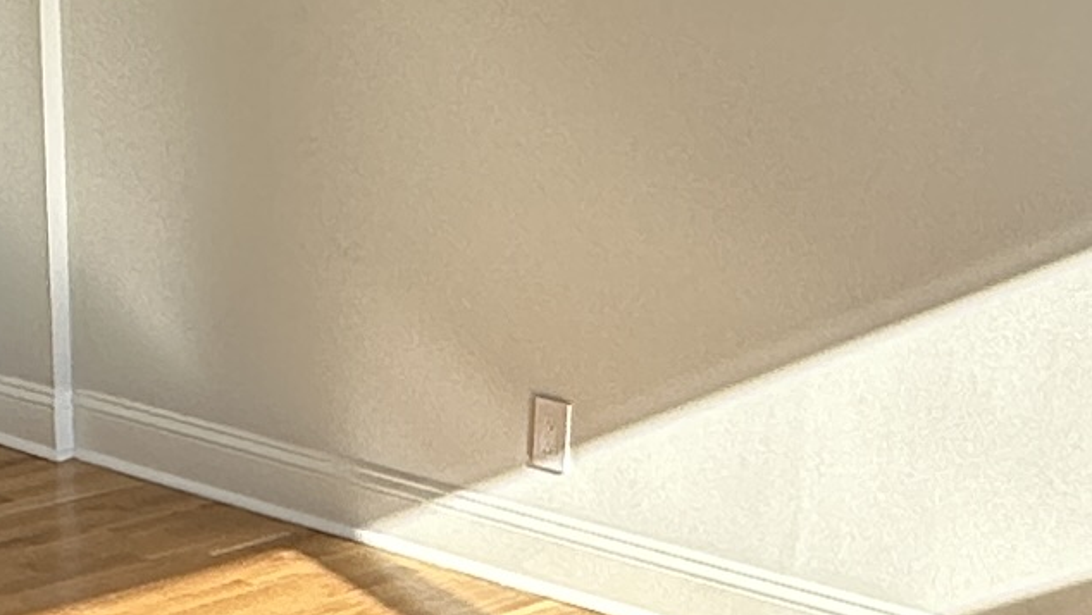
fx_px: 2809
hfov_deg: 22.0
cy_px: 946
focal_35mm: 97
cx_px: 432
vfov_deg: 11.9
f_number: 2.2
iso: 40
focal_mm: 2.22
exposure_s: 1/515
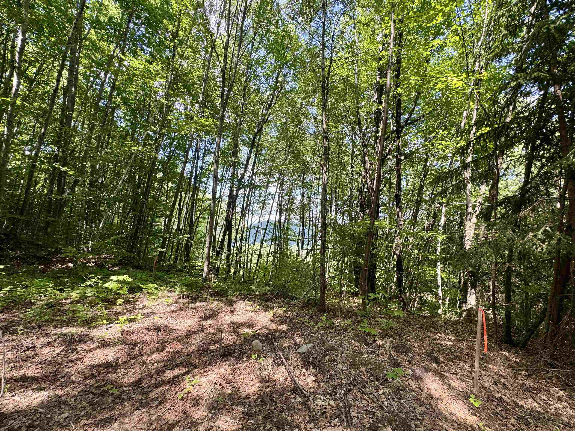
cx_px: 288
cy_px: 216
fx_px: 233
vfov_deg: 85.7
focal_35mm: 14
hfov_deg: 102.1
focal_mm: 2.22
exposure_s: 1/121
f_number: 2.2
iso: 50
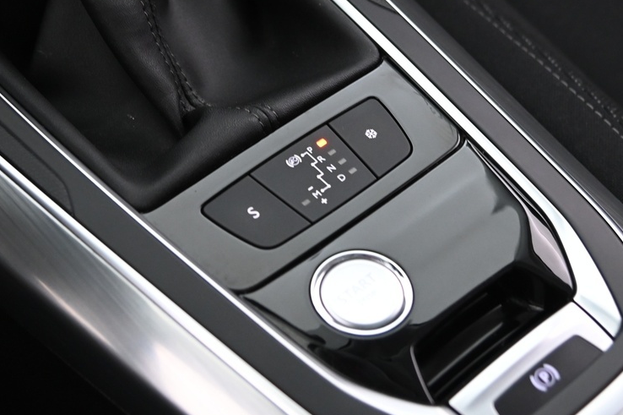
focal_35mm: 88
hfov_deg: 23.1
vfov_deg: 15.4
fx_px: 1522
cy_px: 79
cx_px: 265
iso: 2000
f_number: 4
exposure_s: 1/15
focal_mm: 40
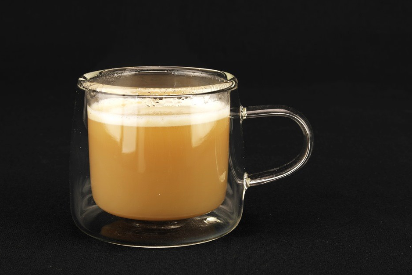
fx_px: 961
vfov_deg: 16.3
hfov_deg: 24.2
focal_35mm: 84
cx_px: 191
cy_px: 142
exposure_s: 1
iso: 100
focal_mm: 50
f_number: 20
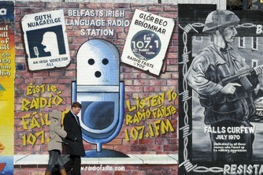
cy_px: 95
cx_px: 149
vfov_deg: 18.6
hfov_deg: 27.7
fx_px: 533
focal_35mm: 73
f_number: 18
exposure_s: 1/320
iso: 400
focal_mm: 58
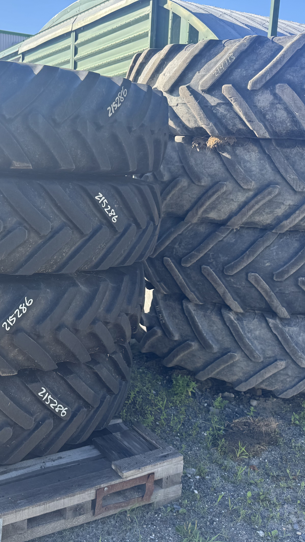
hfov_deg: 32.1
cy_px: 272
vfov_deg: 56.6
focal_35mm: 35
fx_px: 503
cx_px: 30
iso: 80
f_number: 1.78
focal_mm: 6.76
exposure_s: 1/980
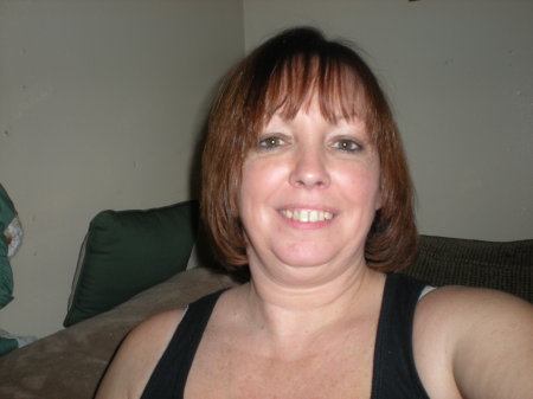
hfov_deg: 49.0
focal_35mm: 38
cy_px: 200
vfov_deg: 37.7
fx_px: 585
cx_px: 266
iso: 64
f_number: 3.1
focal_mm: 6.3
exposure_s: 1/60
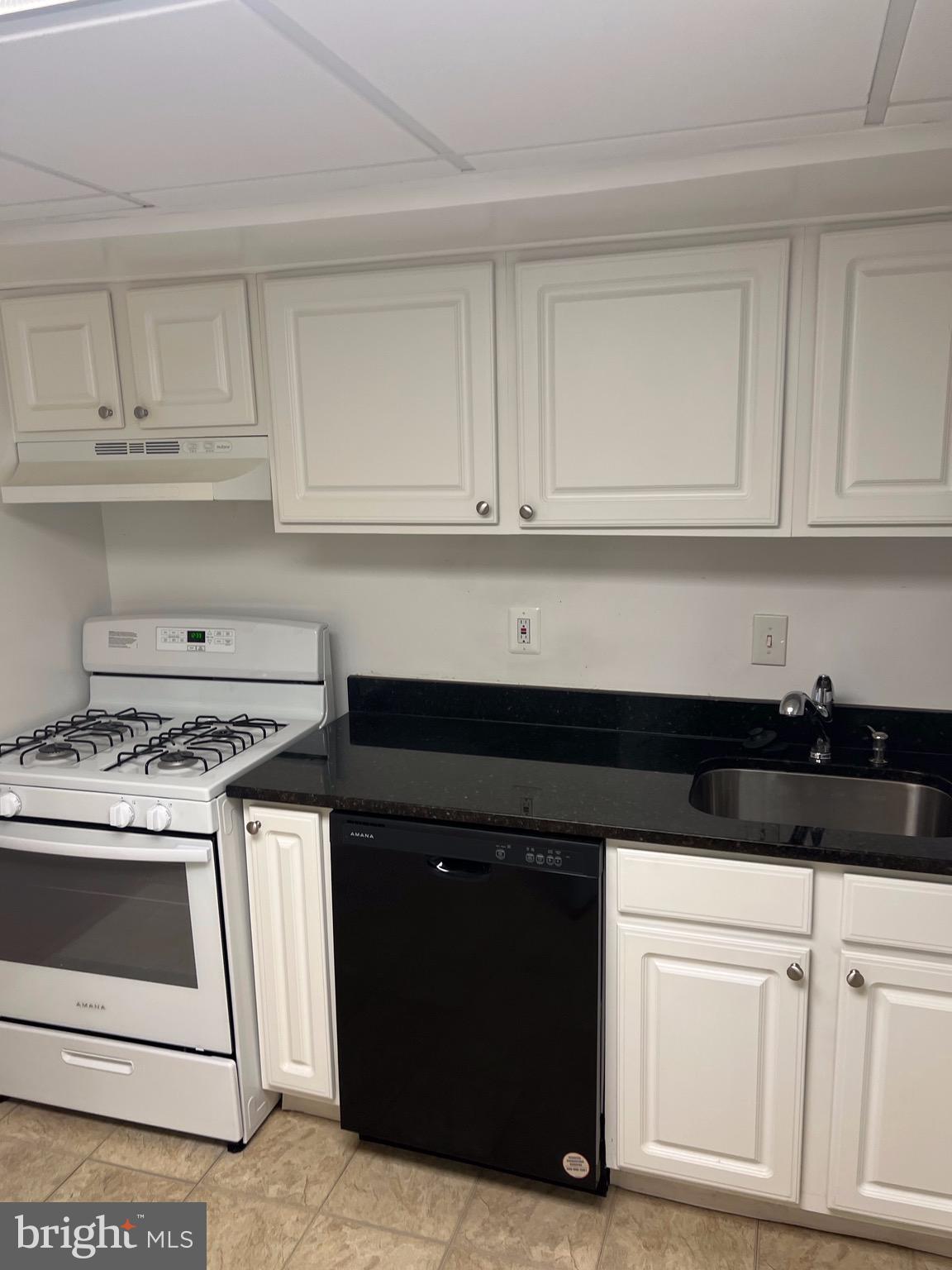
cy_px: 635
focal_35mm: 26
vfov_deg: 67.3
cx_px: 476
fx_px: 953
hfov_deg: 53.1
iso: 64
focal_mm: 5.7
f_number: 1.5
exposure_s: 1/60
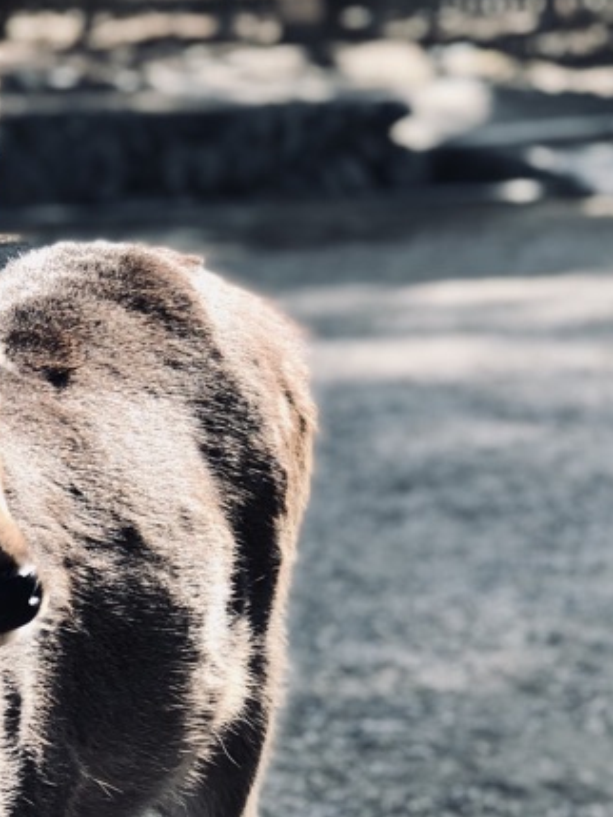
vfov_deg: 14.4
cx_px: 67
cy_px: 646
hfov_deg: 10.9
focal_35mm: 136
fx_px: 3210
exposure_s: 1/161
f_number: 2.8
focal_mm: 6.6
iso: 20
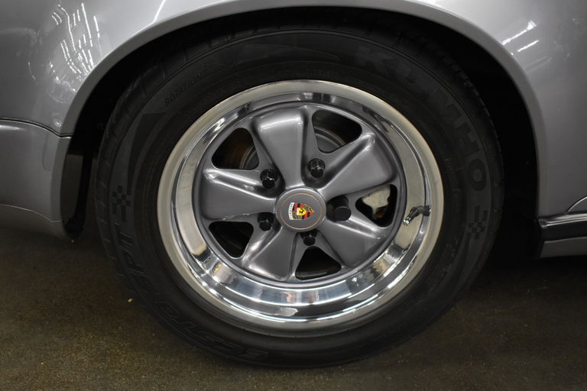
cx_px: 294
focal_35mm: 39
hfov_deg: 49.6
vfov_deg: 34.2
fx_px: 636
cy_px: 196
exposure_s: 1/125
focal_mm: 26
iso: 1800
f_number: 4
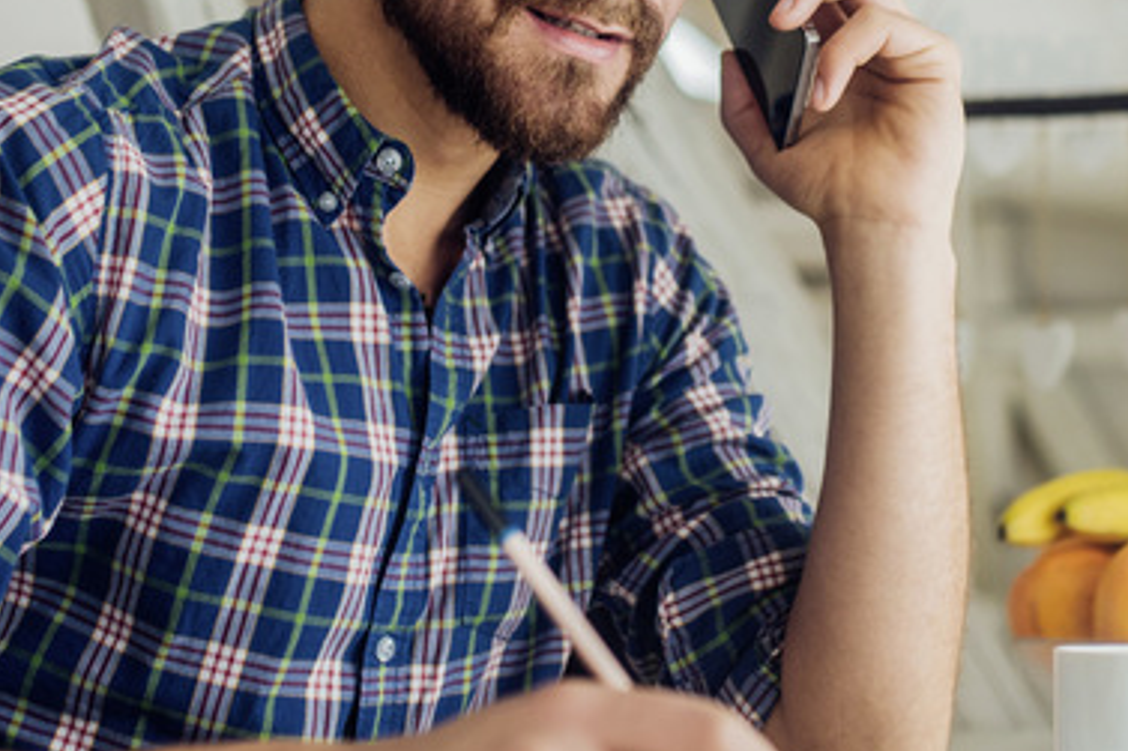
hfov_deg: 25.0
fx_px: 2537
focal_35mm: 81
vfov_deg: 16.8
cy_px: 227
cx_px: 718
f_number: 2
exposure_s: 1/160
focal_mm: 35
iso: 320
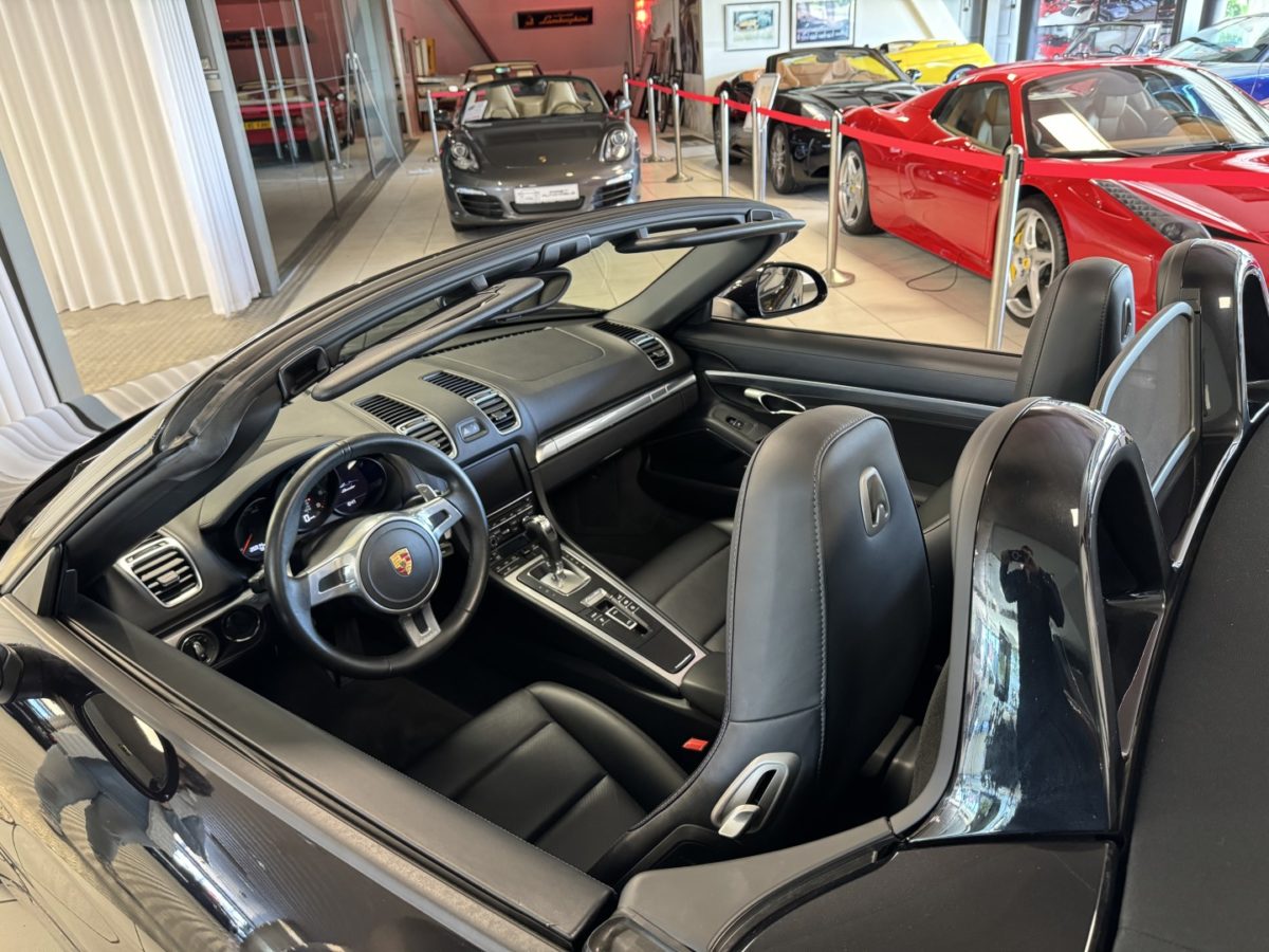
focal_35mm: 24
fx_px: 880
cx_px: 634
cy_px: 476
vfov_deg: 56.8
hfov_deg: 71.6
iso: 640
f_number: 1.78
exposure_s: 1/50
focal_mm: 6.76
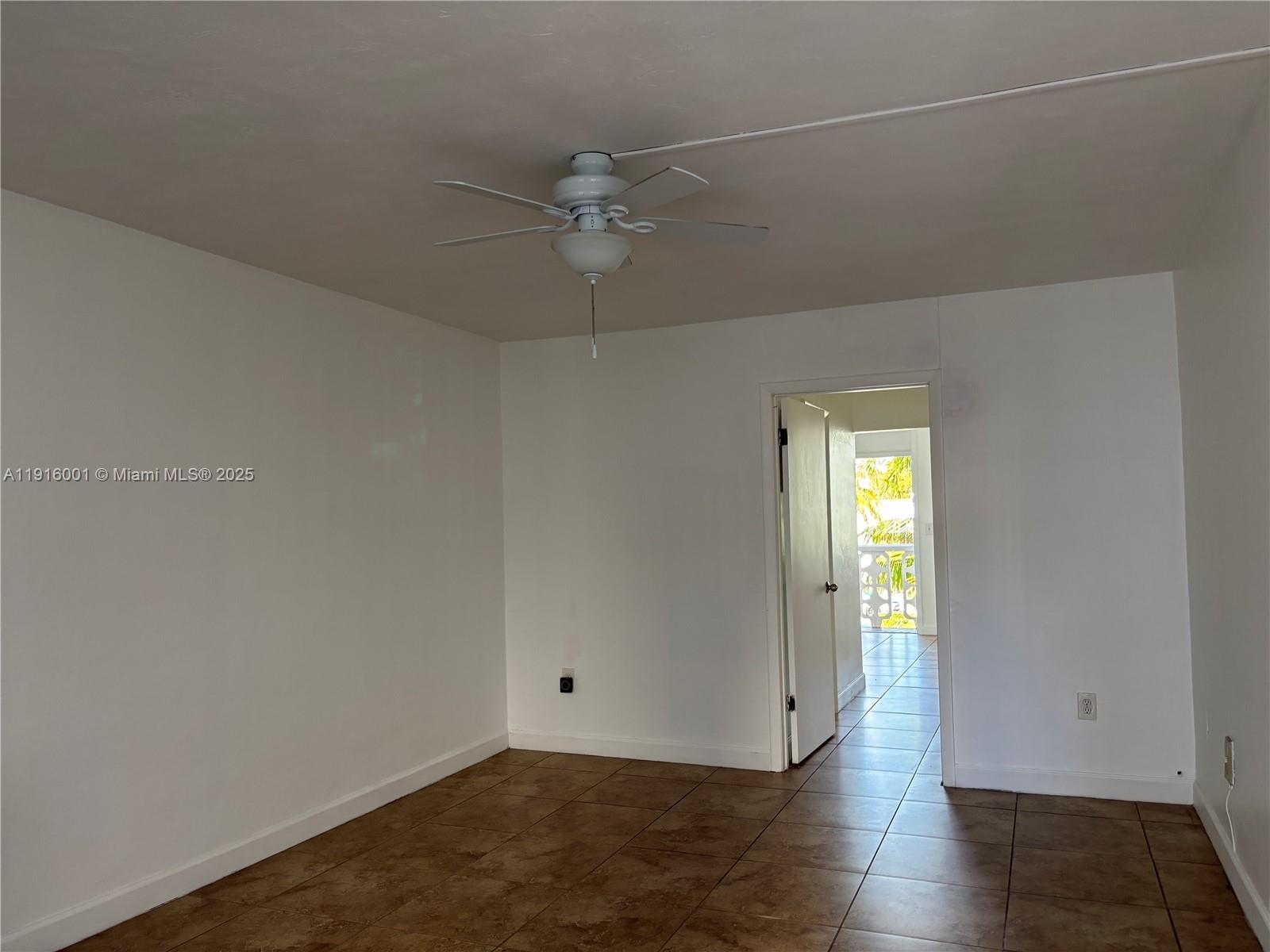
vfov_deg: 53.1
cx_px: 635
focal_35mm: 26
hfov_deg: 67.3
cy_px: 476
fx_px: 954
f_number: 1.6
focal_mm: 5.96
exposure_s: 1/121
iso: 125
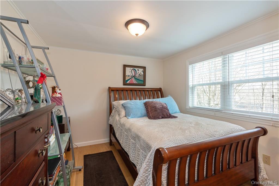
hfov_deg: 96.8
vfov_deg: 73.7
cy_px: 93
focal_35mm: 16
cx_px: 140
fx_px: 124
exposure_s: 1/10
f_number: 9
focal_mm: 16
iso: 200
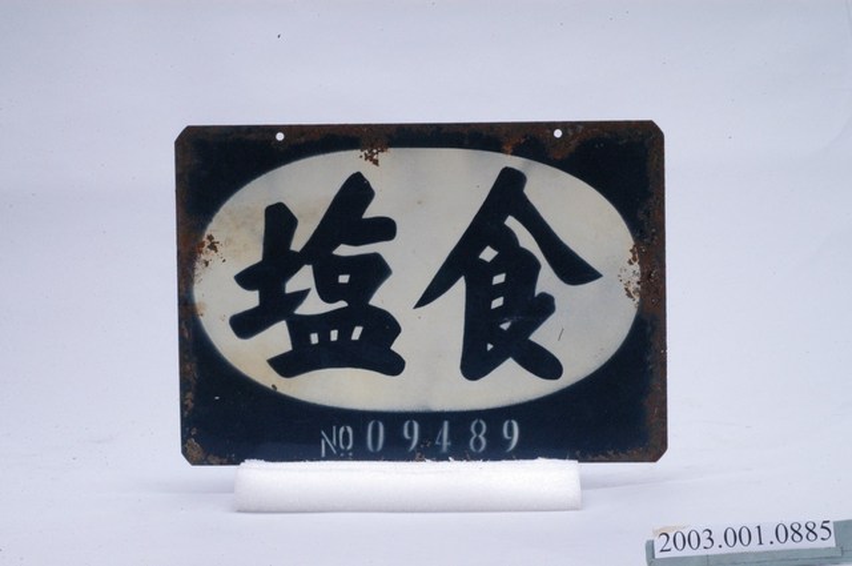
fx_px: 2127
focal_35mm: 90
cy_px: 283
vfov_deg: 15.1
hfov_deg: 22.6
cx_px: 426
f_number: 32
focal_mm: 60
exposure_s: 1/125
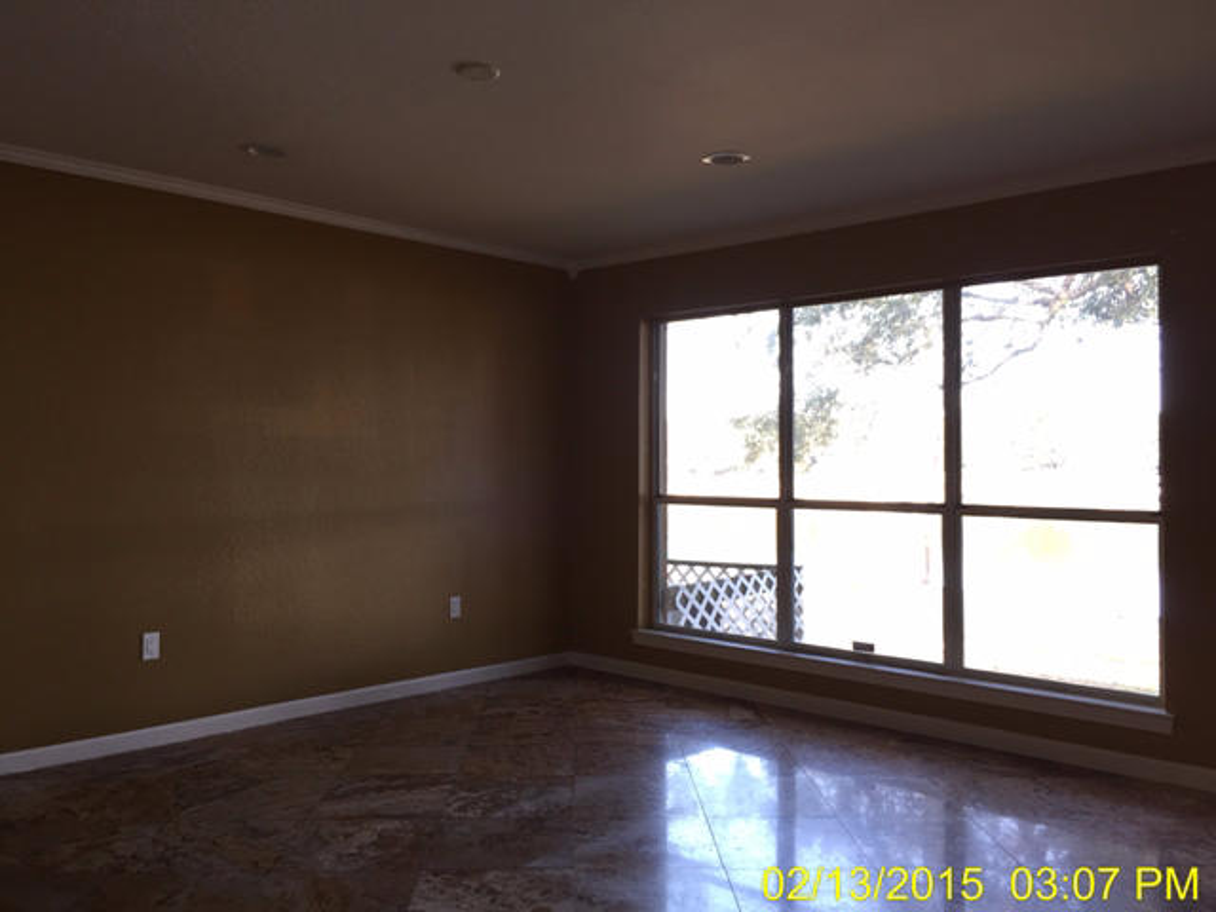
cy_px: 456
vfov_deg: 48.2
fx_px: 1019
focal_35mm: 29
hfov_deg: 61.7
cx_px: 608
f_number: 2.2
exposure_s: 1/33
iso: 32
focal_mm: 4.15
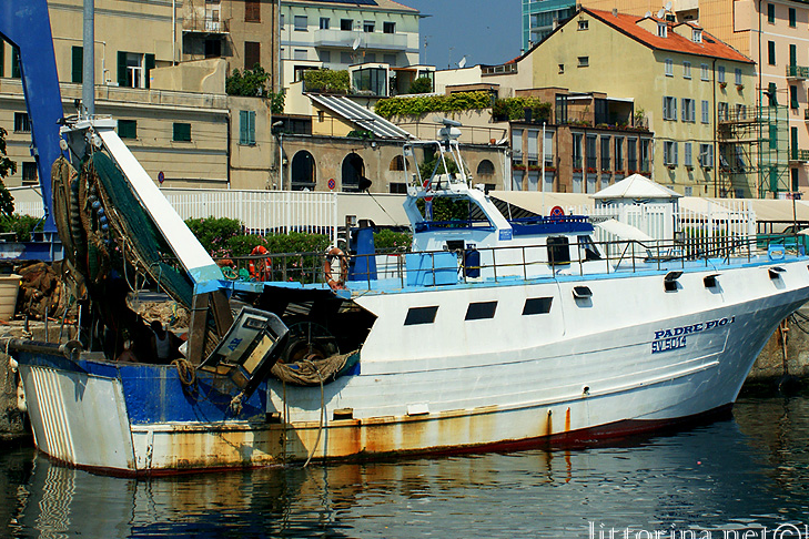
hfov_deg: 27.4
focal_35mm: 74
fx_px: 1656
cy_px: 183
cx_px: 456
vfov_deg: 18.4
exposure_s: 1/800
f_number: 10
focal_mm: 35
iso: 200
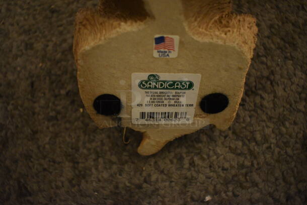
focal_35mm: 34
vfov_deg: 38.4
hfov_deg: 55.1
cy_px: 102
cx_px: 154
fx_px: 294
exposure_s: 1/20
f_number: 3.8
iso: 3200
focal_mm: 23
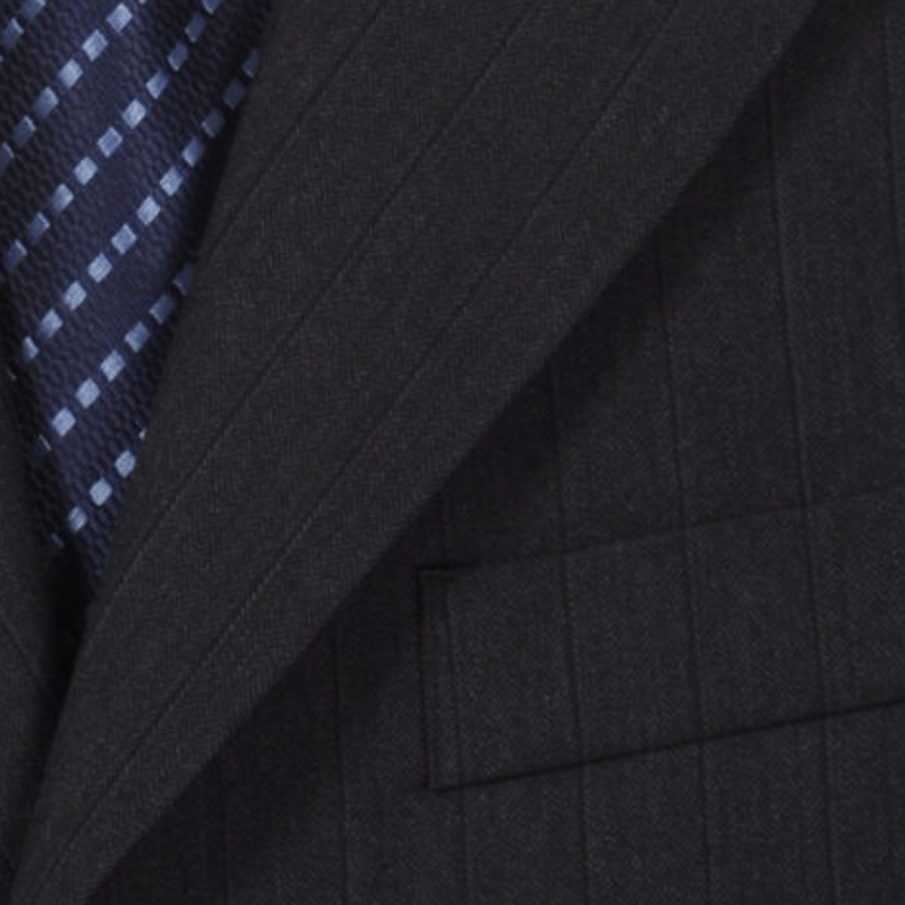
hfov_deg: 3.6
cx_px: 179
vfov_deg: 3.6
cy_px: -1291
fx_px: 14375
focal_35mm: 486
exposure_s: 1/160
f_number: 13
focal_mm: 70
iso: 200
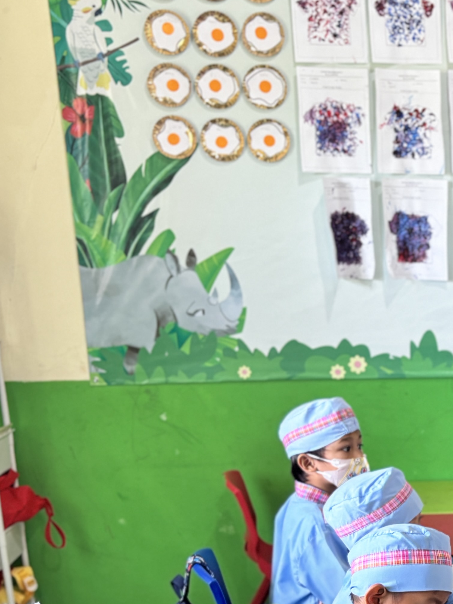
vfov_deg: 25.5
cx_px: 625
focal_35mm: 74
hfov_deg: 18.2
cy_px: 553
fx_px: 1291
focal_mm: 5.96
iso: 160
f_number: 1.6
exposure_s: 1/60
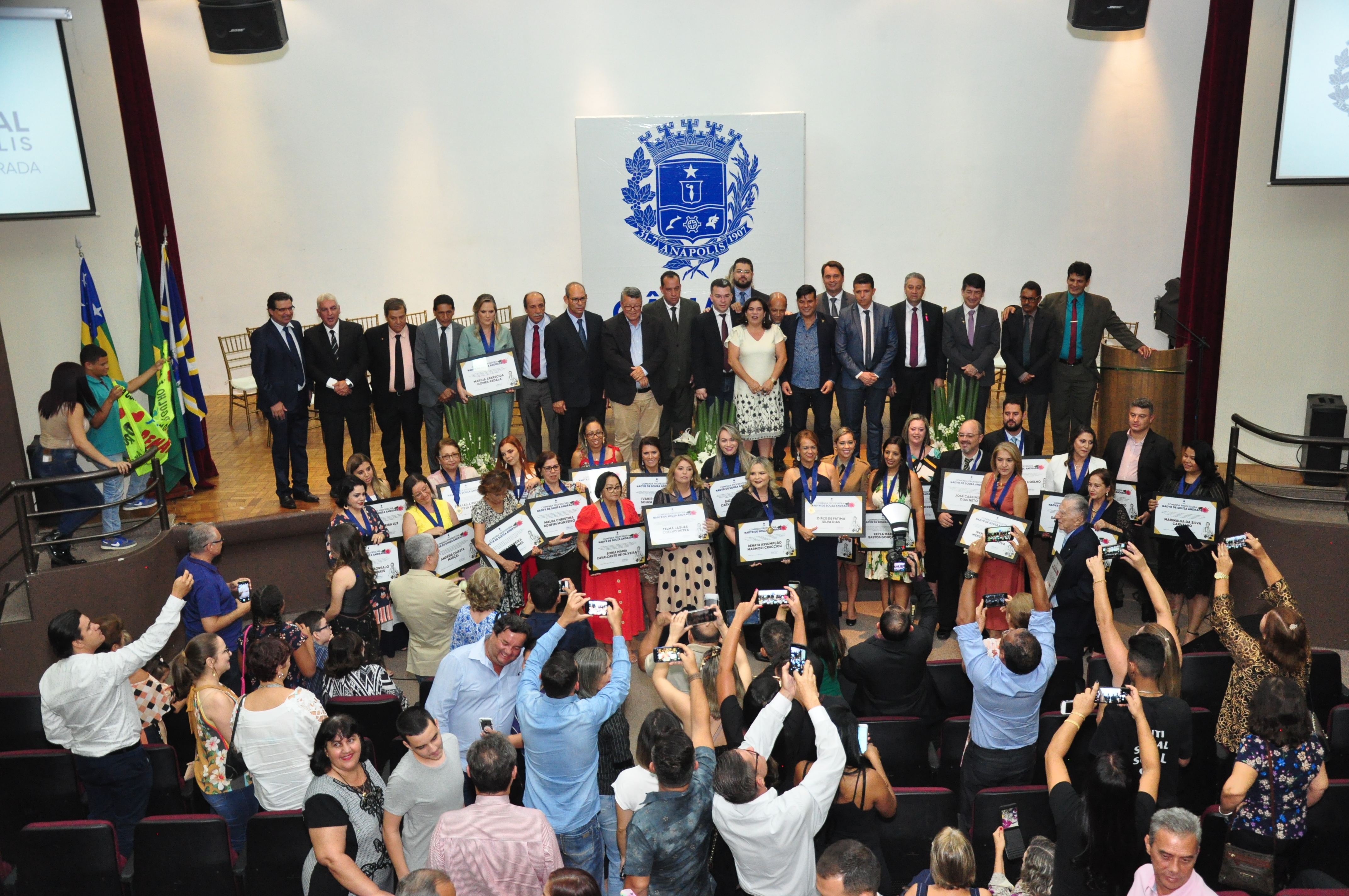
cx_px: 674
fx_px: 2246
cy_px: 448
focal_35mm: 60
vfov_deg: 22.6
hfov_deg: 33.4
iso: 1600
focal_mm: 40
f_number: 5
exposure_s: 1/60
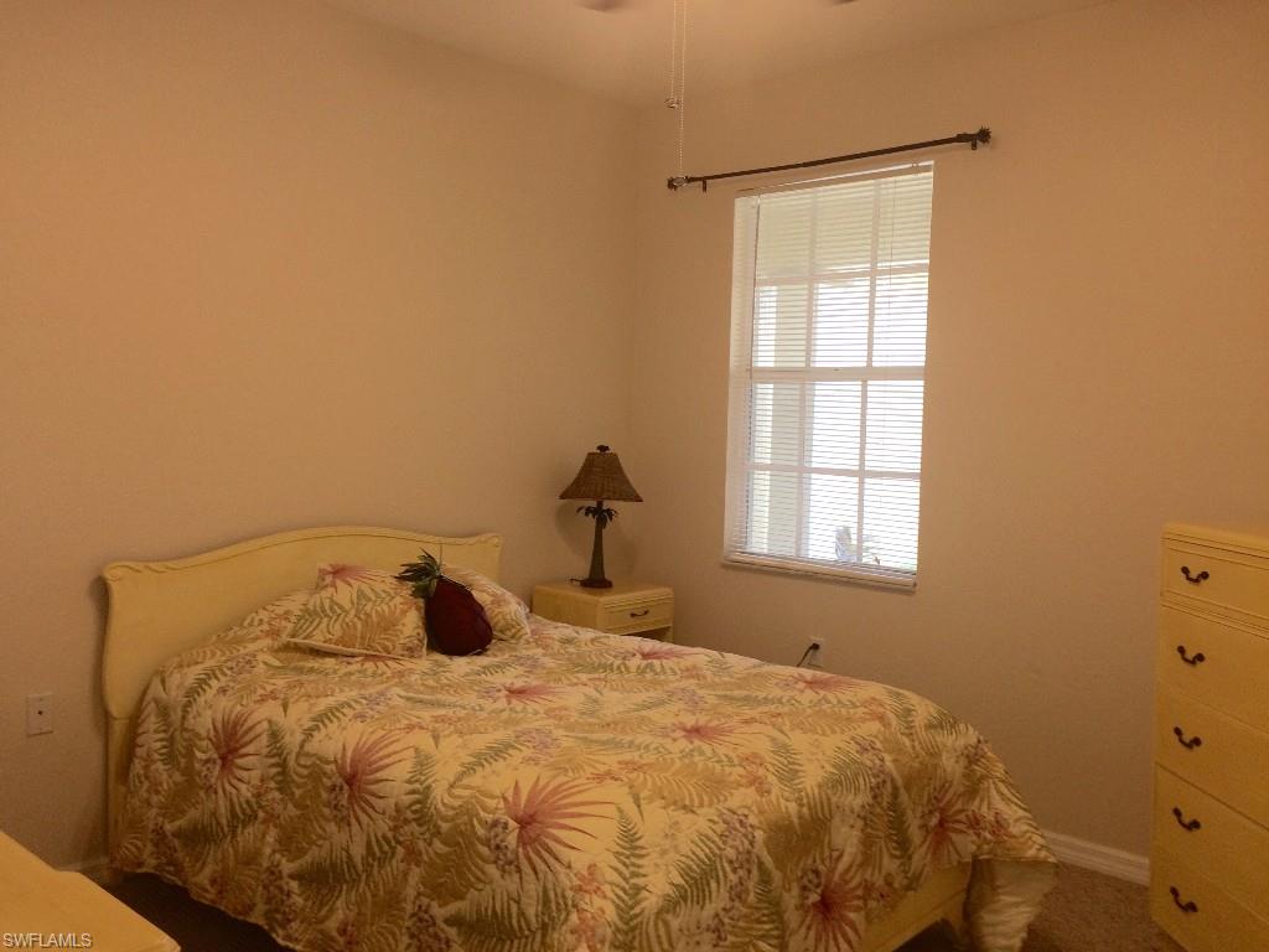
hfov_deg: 61.7
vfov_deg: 48.2
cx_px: 634
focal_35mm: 29
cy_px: 476
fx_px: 1063
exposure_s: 1/30
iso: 40
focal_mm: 4.15
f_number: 2.2
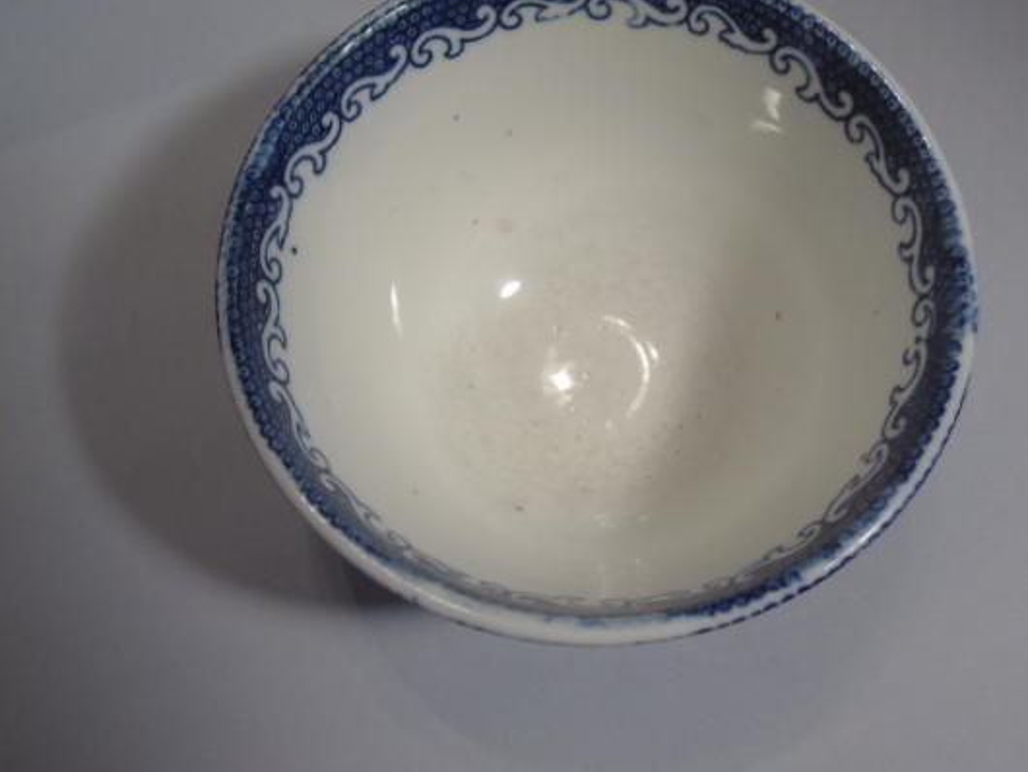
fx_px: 1040
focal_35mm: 35
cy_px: 372
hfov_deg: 52.6
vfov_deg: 40.7
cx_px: 543
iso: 160
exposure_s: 1/30
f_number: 3.6
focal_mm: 5.2
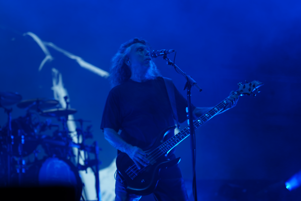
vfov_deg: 13.0
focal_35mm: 105
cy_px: 100
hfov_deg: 19.5
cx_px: 150
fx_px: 878
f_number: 4
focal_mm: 105
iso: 250
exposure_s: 1/125
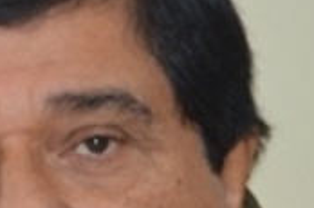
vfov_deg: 0.9
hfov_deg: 1.4
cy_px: 507
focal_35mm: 1501
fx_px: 13056
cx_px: 66
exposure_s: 1/60
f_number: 8
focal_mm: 170
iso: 1600
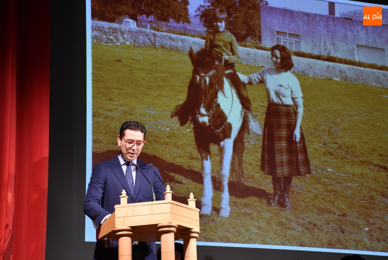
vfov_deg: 18.0
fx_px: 820
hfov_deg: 26.6
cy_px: 130
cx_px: 194
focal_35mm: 76
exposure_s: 1/60
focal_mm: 50
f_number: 4.8
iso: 1600
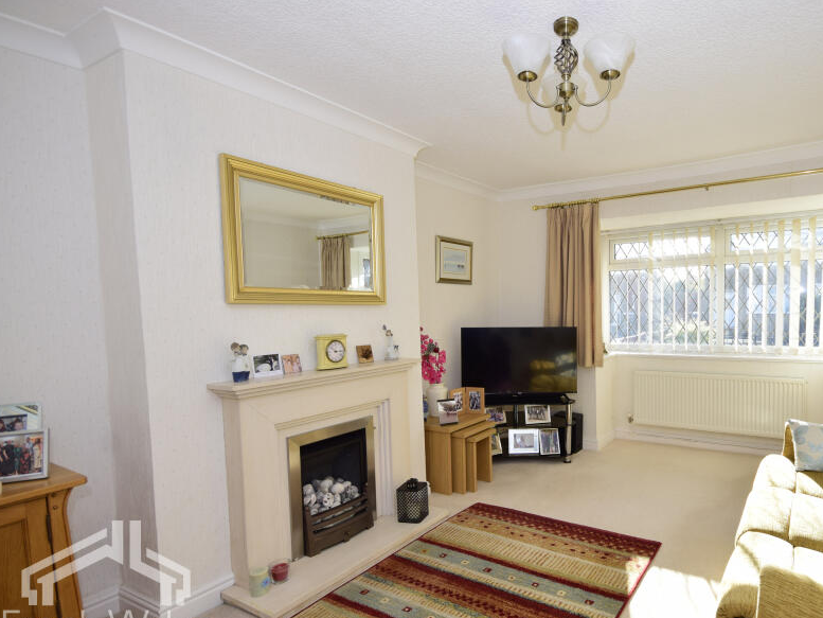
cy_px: 334
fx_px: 452
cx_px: 537
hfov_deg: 82.3
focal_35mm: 19
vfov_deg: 68.6
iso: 250
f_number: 7.1
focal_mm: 10
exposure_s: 1/160
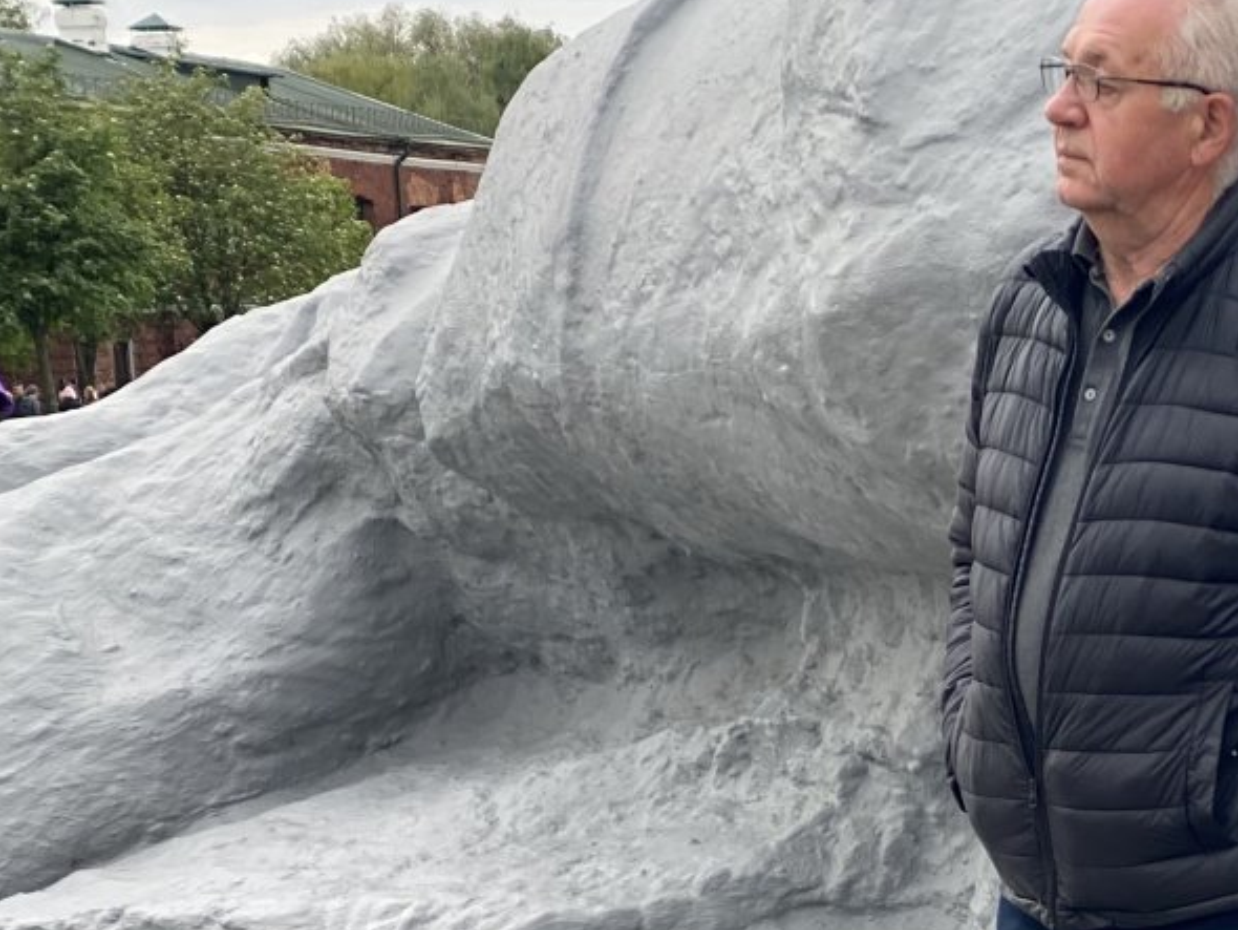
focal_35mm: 141
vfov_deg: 10.4
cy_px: 1043
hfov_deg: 13.6
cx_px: 1439
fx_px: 5045
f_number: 2
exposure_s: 1/265
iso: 20
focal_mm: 6
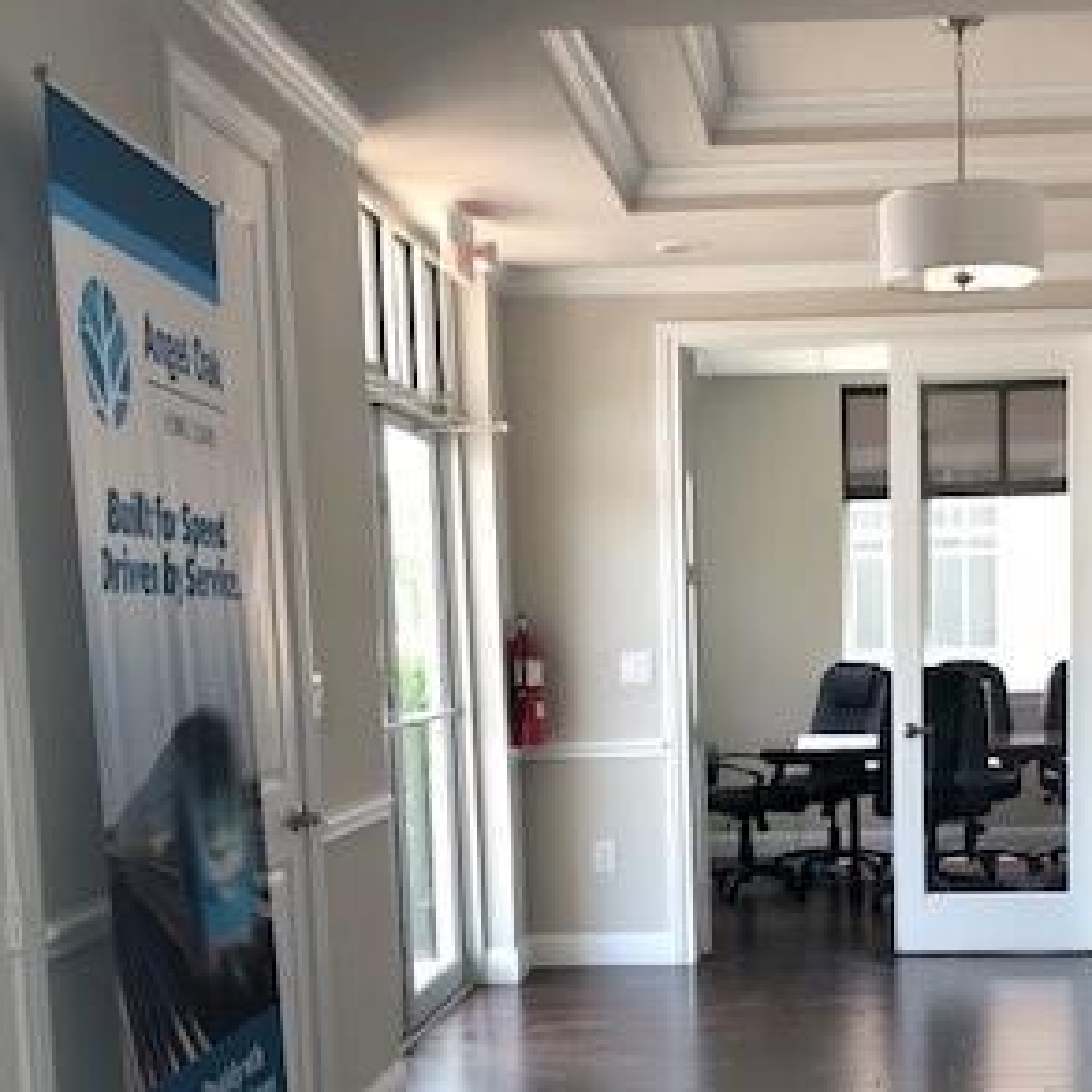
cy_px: 857
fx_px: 1927
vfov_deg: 30.9
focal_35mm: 54
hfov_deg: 31.3
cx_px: 745
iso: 64
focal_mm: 3.99
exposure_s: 1/120
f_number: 1.8
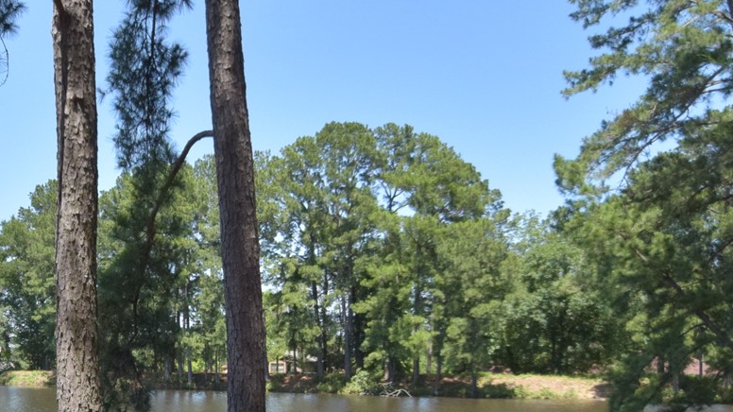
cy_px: 386
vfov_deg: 26.0
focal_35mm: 44
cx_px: 179
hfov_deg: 44.8
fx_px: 855
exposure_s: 1/3000
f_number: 5.6
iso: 800
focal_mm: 10
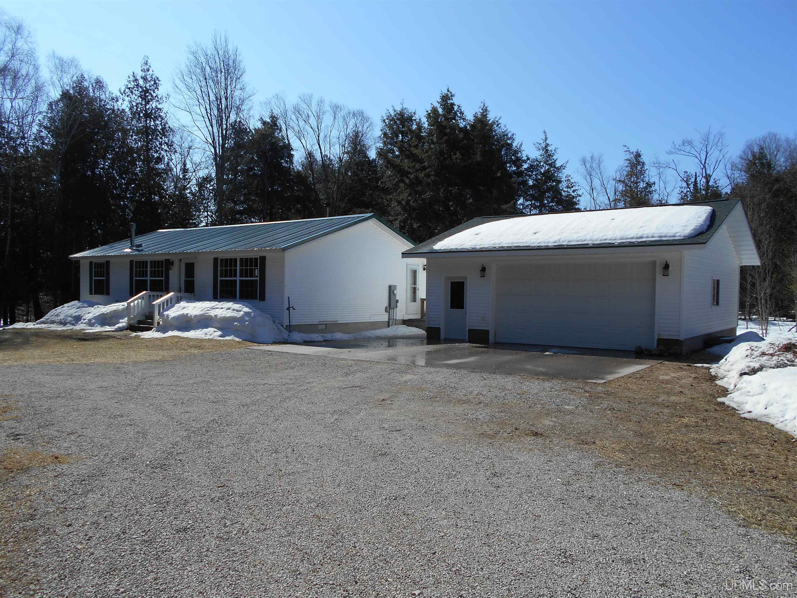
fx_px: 599
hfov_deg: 67.3
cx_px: 398
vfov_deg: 53.1
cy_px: 299
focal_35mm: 26
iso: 80
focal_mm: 4.6
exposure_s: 1/1250
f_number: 3.2
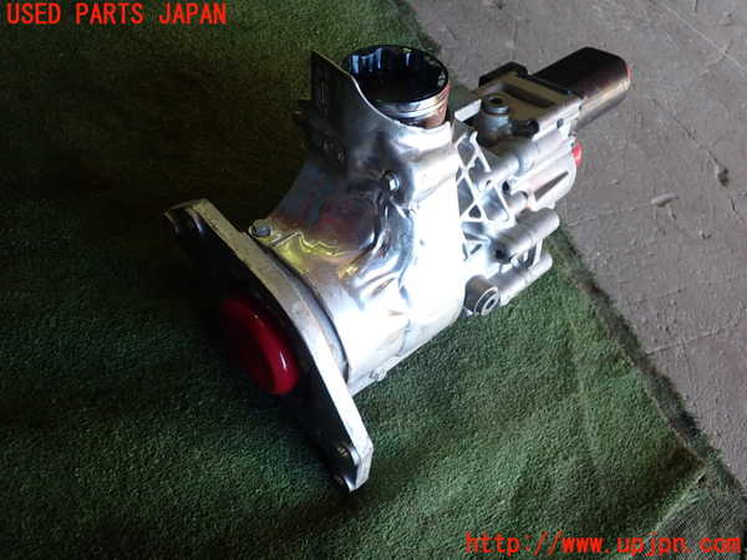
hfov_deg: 60.0
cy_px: 280
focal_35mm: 30
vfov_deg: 46.8
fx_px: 647
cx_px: 374
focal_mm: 5.4
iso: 160
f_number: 2.3
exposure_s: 1/60
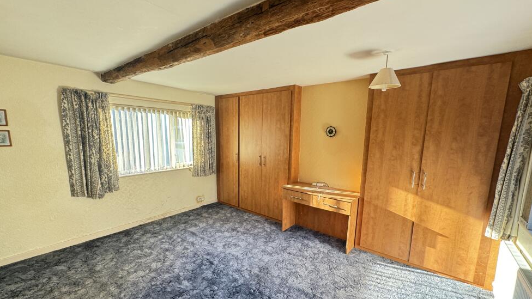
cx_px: 267
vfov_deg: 66.8
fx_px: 226
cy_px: 169
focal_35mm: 16
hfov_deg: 99.4
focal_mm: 2.22
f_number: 2.2
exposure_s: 1/99
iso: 125
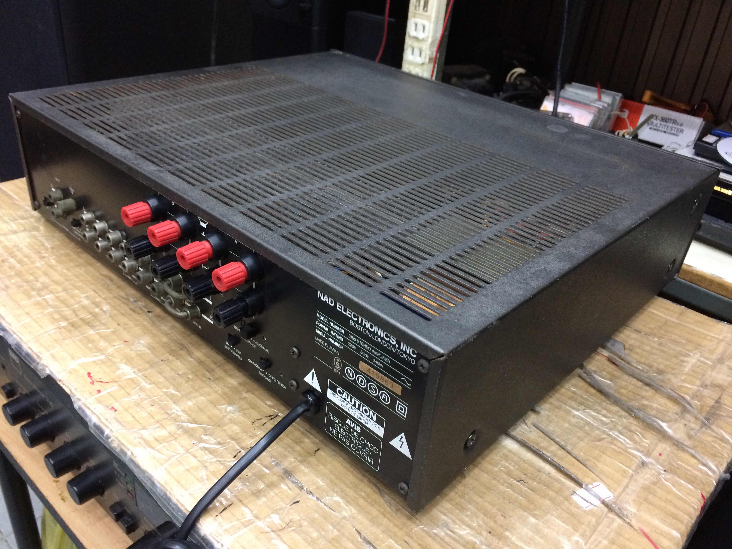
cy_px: 274
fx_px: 613
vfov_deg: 48.2
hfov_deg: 61.7
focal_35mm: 29
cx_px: 366
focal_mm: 4.15
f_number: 2.2
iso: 250
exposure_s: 1/33
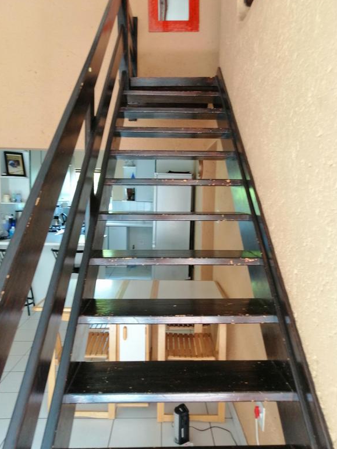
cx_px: 172
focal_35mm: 28
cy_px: 226
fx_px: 363
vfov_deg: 63.4
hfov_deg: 49.8
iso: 160
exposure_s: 1/33.3
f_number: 1.8
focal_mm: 3.95
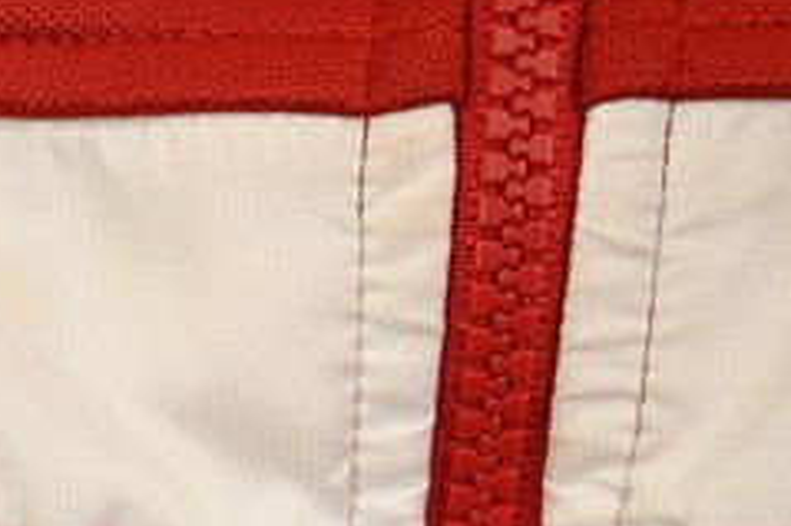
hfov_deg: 15.1
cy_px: 900
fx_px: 2900
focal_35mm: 132
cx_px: -117
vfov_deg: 9.9
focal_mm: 31.5
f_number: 4.8
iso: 200
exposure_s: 1/125
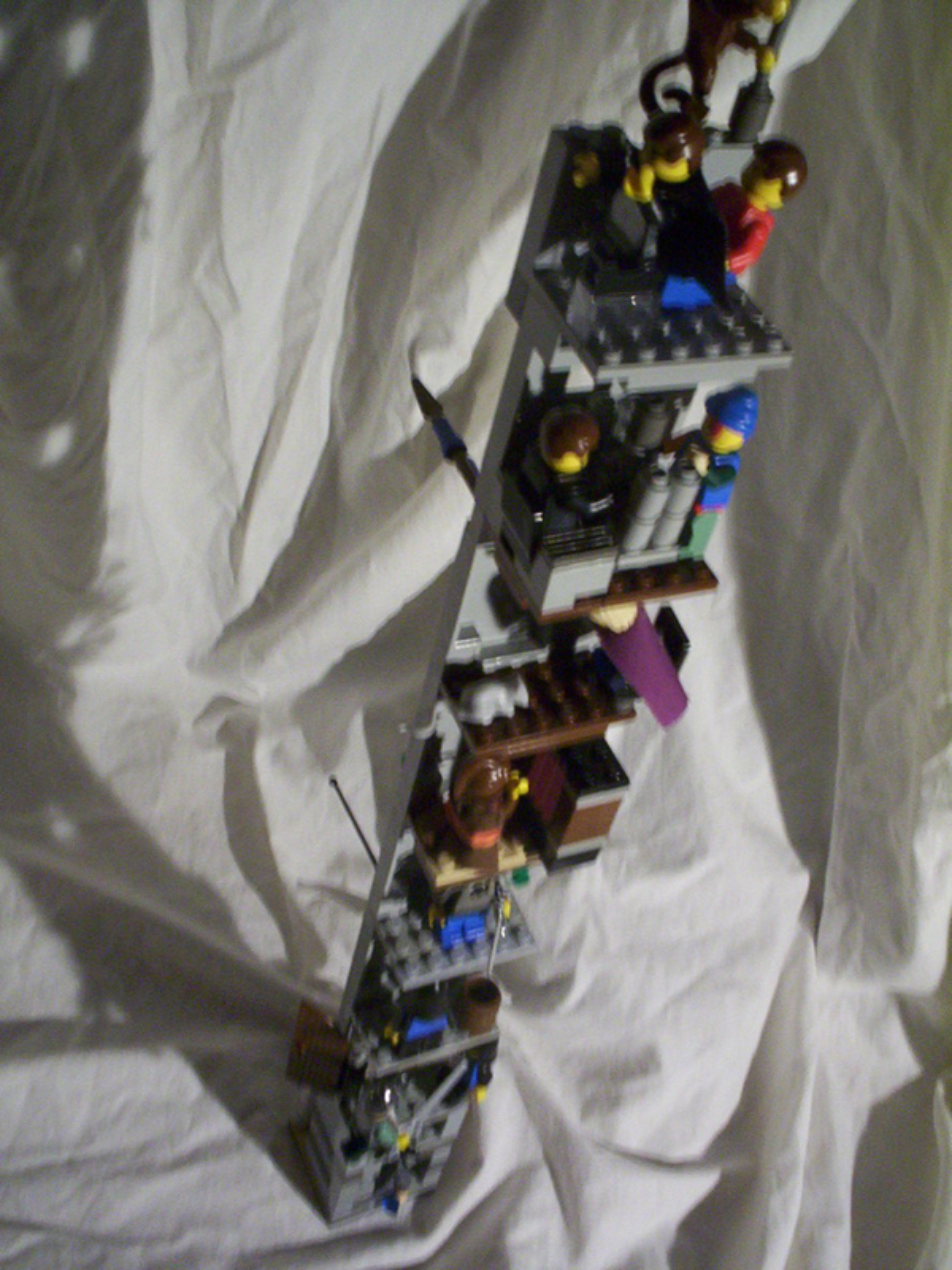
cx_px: 476
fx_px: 1393
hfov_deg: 37.7
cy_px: 635
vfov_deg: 49.0
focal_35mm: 38
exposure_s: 1/8.64
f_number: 4.5
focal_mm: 4.99
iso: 200
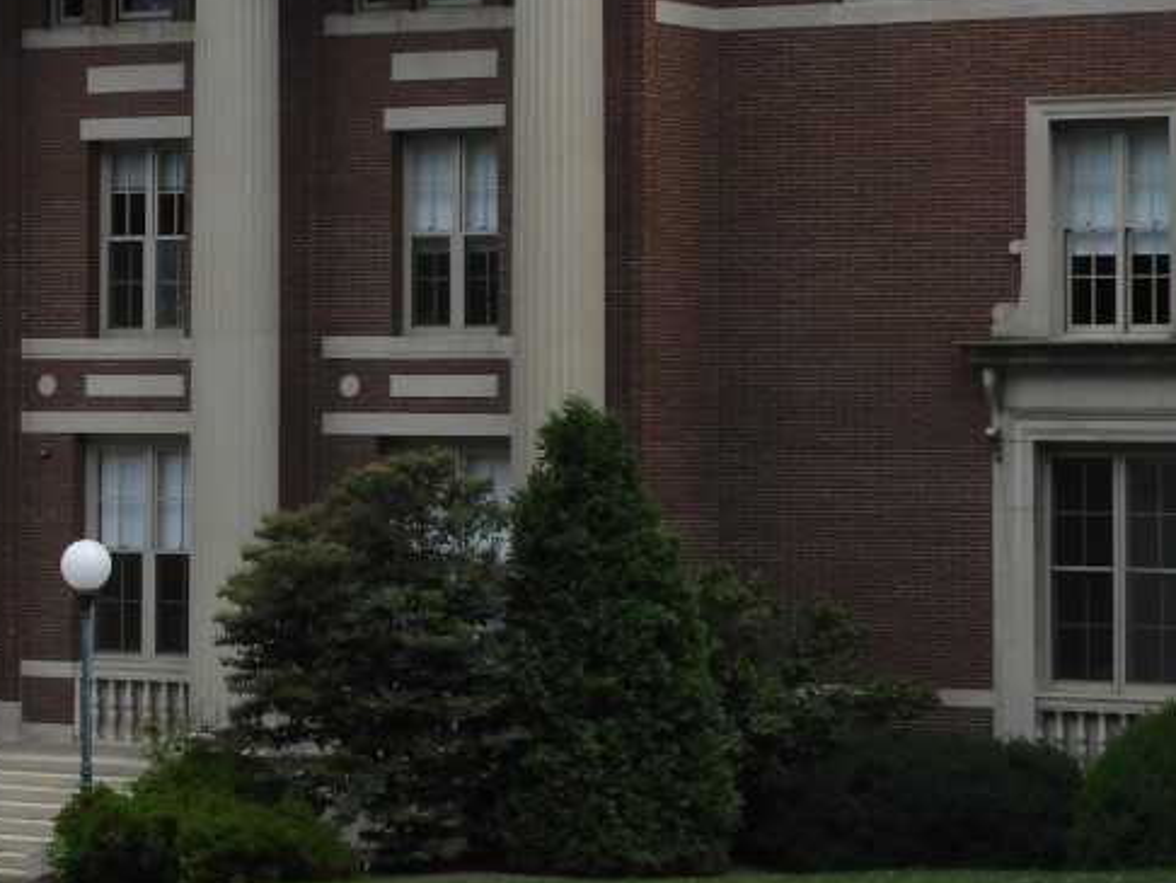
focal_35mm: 148
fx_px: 5030
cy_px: 223
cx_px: 80
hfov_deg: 13.2
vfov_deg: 10.0
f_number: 4
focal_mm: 9
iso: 100
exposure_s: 1/800
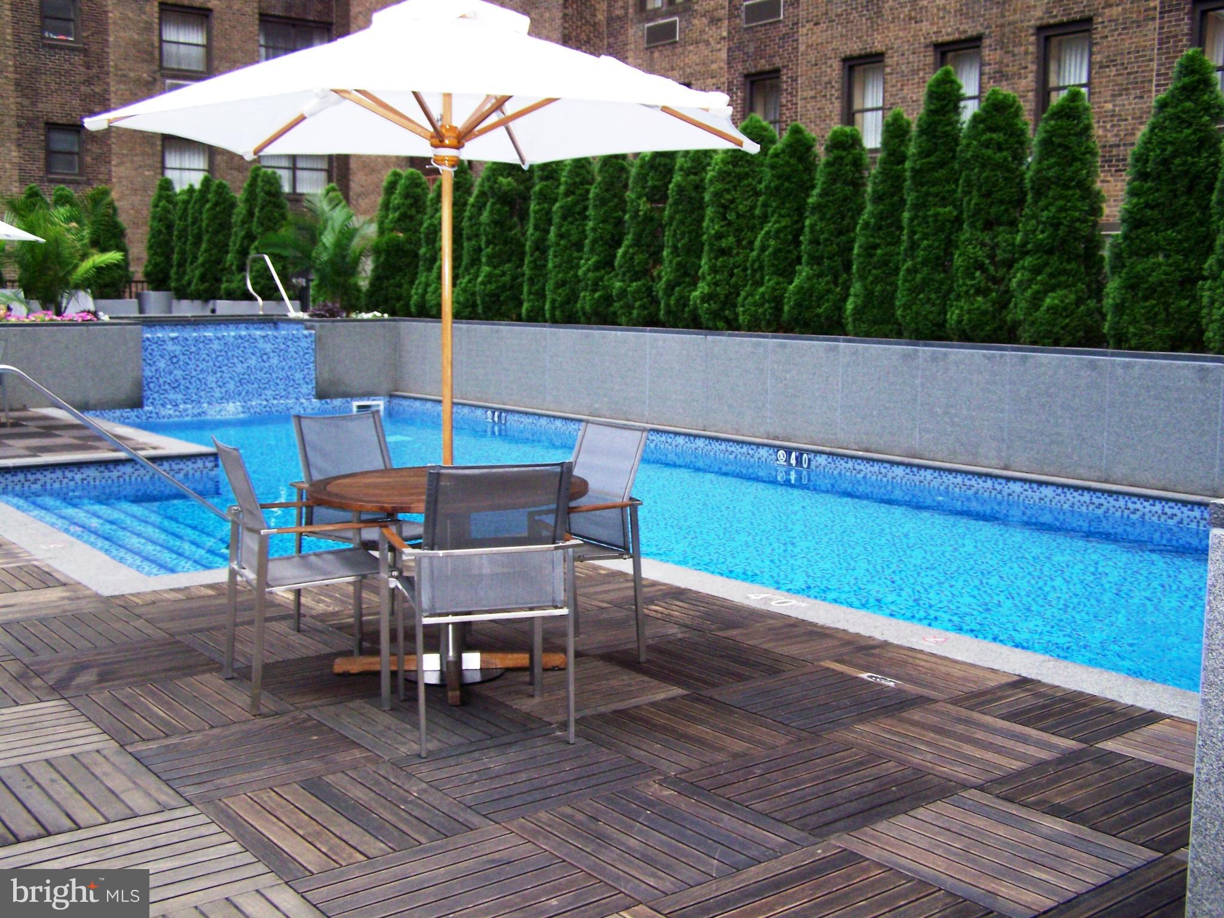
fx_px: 1344
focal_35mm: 38
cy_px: 459
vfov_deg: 37.7
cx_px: 612
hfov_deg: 49.0
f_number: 2.8
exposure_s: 1/400
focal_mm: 6.3
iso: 160
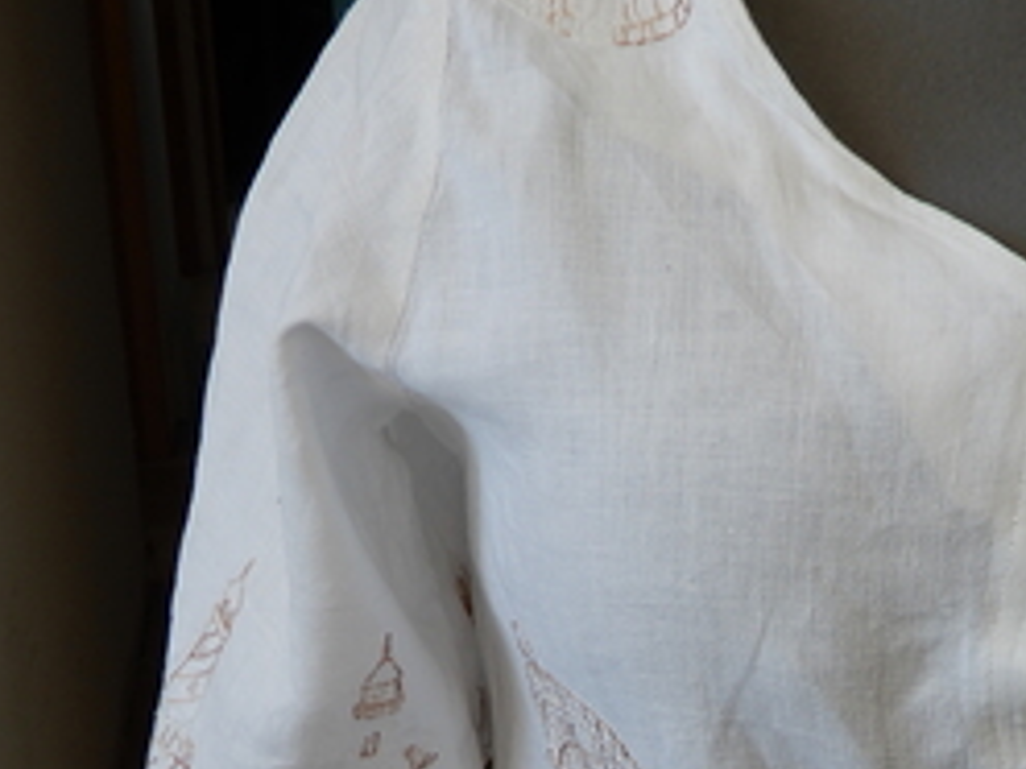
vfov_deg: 15.9
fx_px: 2727
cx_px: 1051
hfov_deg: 20.6
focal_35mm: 92
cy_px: 690
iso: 80
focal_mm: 6.8
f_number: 4
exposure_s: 1/40
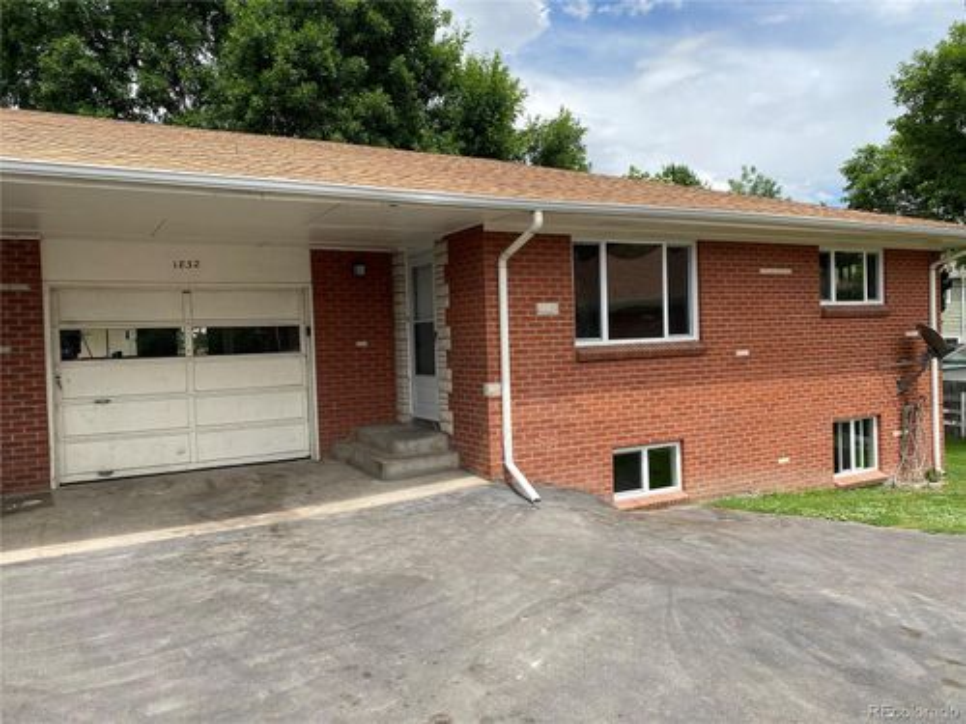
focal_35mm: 26
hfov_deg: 67.3
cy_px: 362
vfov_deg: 53.1
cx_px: 483
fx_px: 726
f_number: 1.8
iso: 32
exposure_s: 1/1779
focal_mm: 4.25
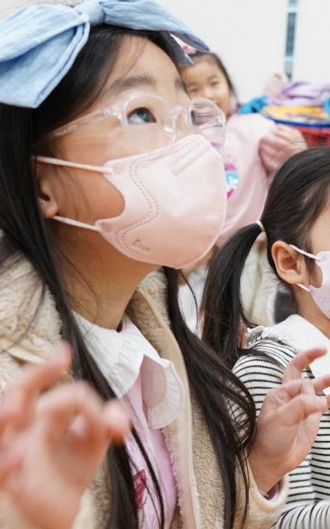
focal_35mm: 70
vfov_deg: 29.4
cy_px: 276
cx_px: 315
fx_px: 1008
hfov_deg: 18.2
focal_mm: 33
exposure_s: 1/60
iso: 2500
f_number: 5.6
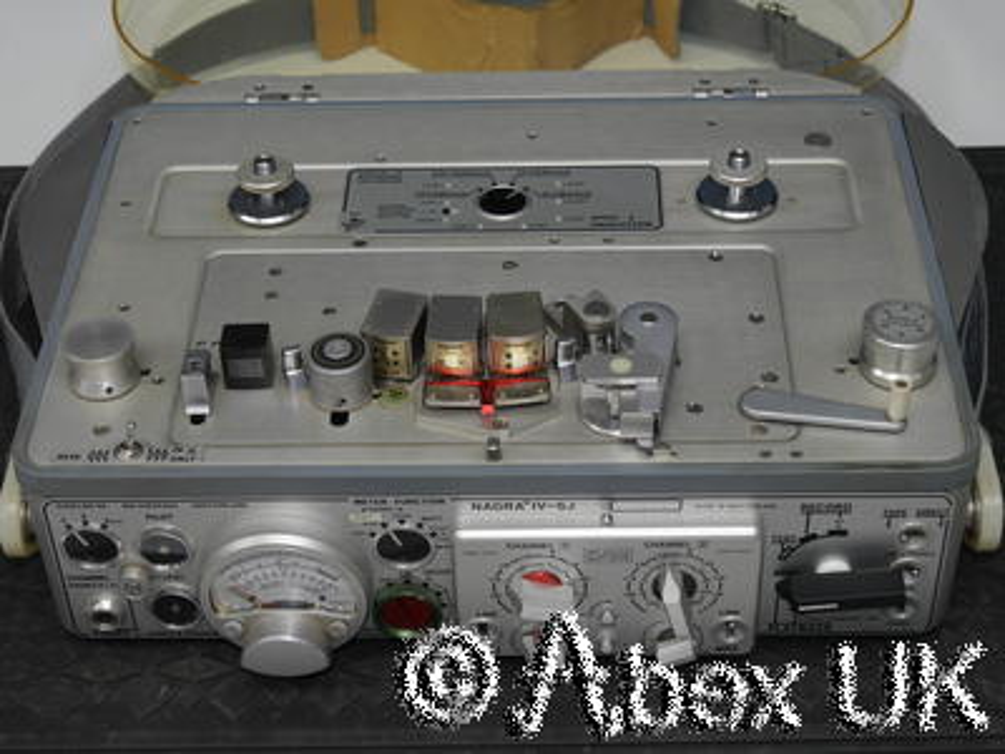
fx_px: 1974
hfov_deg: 28.6
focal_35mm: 68
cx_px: 502
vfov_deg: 21.6
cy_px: 377
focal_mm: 34
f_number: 7.1
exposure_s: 1/60
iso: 400
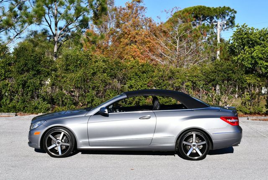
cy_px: 90
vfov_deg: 22.0
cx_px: 134
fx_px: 462
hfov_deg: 32.4
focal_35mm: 62
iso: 100
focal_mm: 31
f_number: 9
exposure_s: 1/320
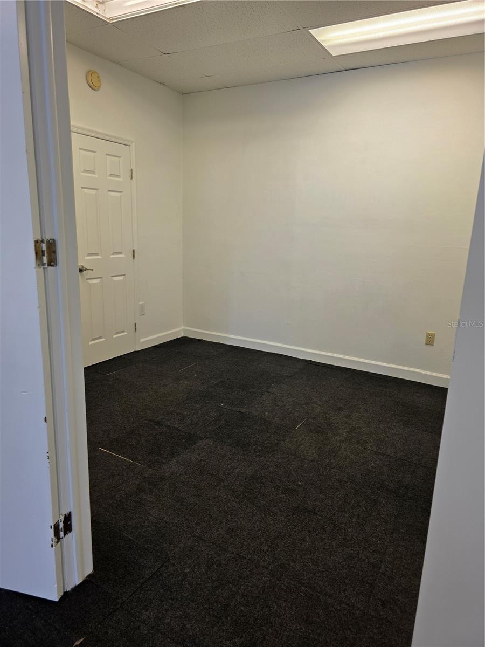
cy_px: 324
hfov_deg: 58.9
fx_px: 430
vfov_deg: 73.9
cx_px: 242
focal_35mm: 23
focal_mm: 6.3
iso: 50
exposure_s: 1/120
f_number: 1.7
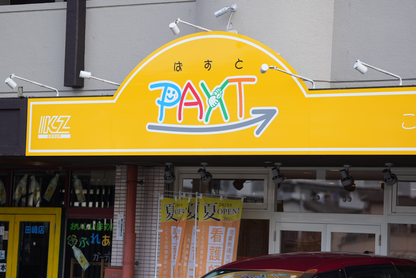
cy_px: 139
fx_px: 1815
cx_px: 208
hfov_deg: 13.1
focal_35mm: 157
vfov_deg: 8.8
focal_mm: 157
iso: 100
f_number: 3.2
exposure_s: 1/400
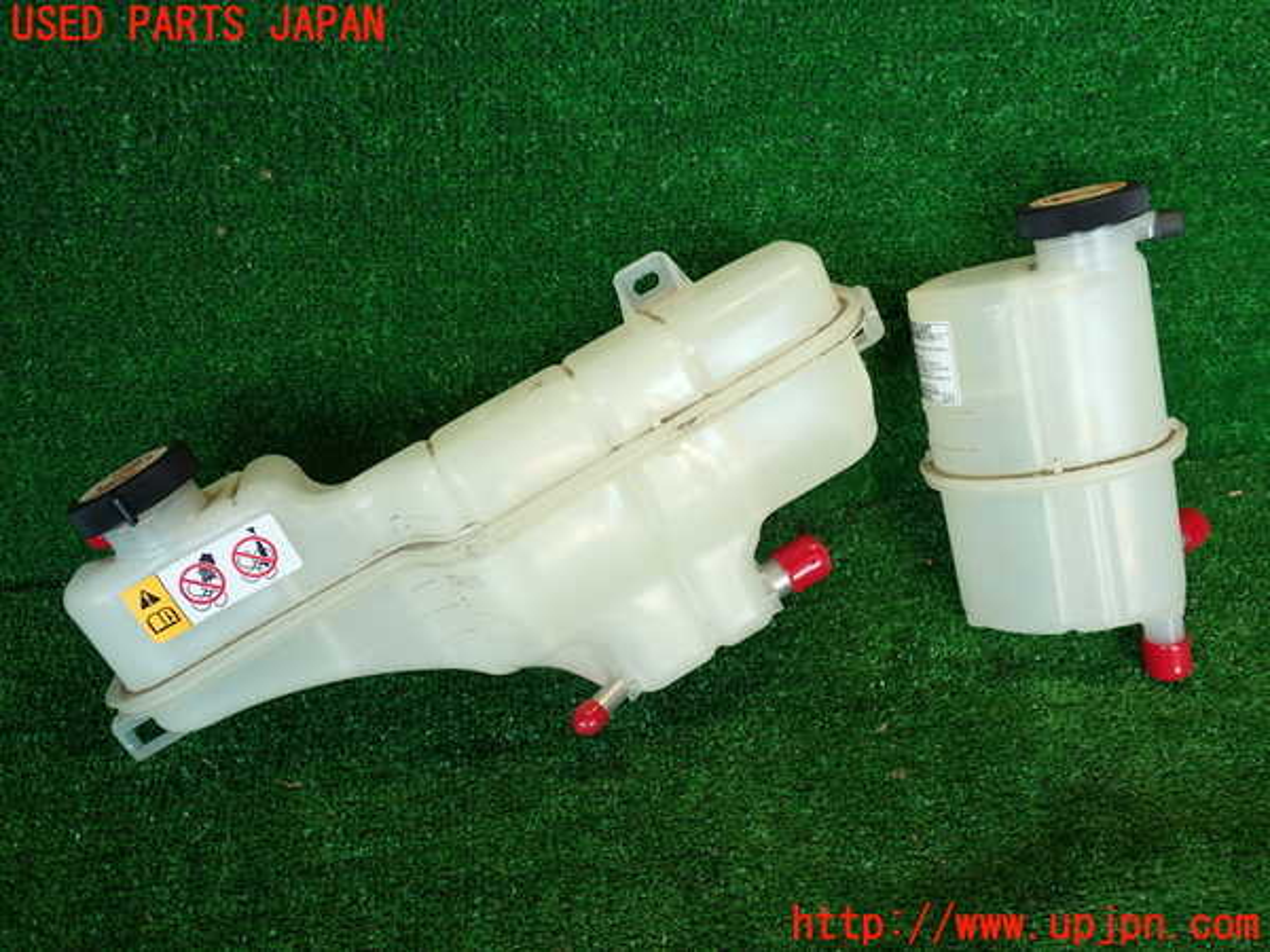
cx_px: 635
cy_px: 476
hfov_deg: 60.0
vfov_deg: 46.8
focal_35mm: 30
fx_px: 1101
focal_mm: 5.4
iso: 125
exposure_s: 1/60
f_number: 2.3
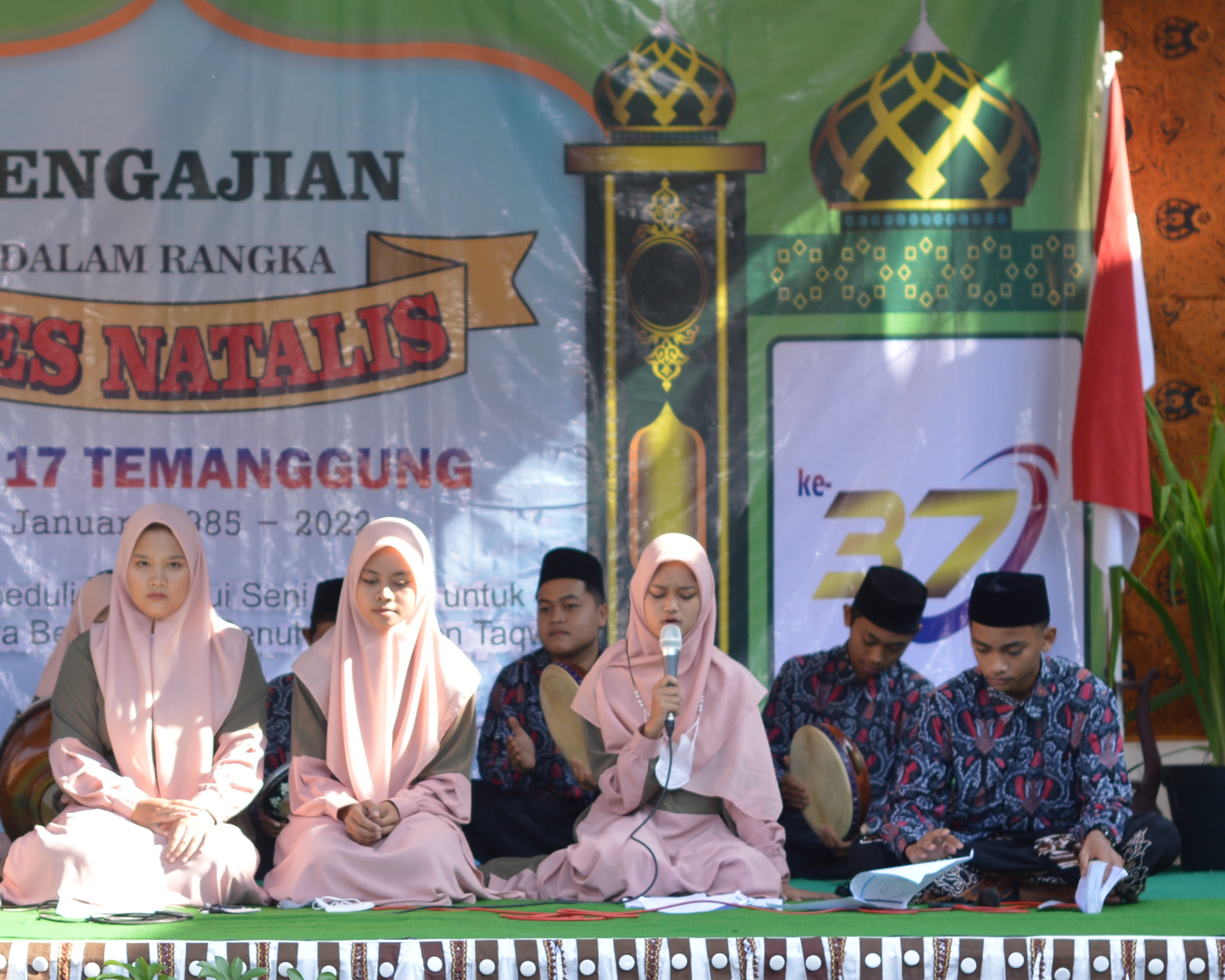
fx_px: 5475
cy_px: 608
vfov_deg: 10.2
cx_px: 273
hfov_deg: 12.7
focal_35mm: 151
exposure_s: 1/200
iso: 100
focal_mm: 50
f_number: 4
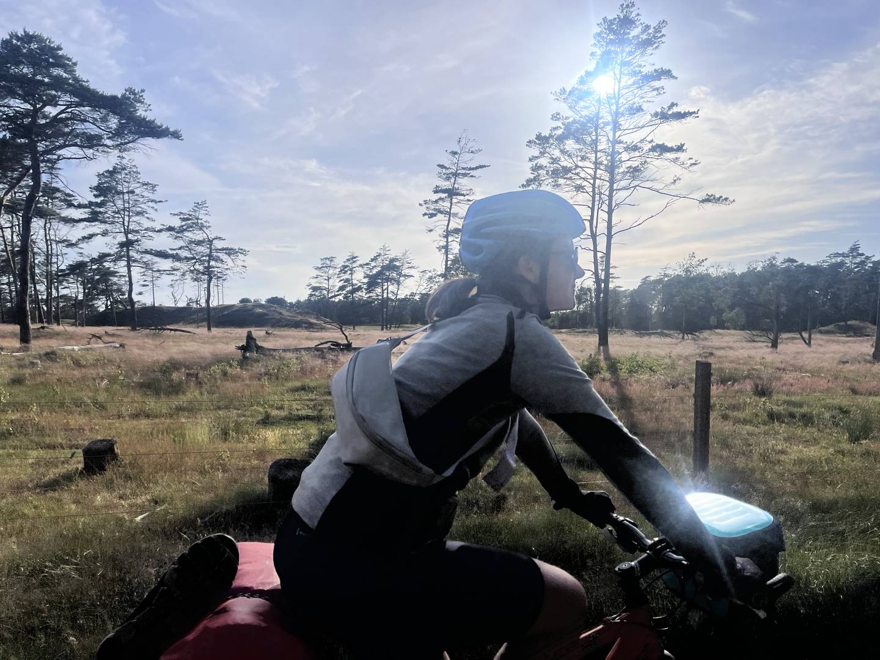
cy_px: 330
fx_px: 661
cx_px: 440
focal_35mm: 26
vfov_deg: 53.1
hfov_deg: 67.3
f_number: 1.6
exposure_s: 1/10870
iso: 50
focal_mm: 5.1
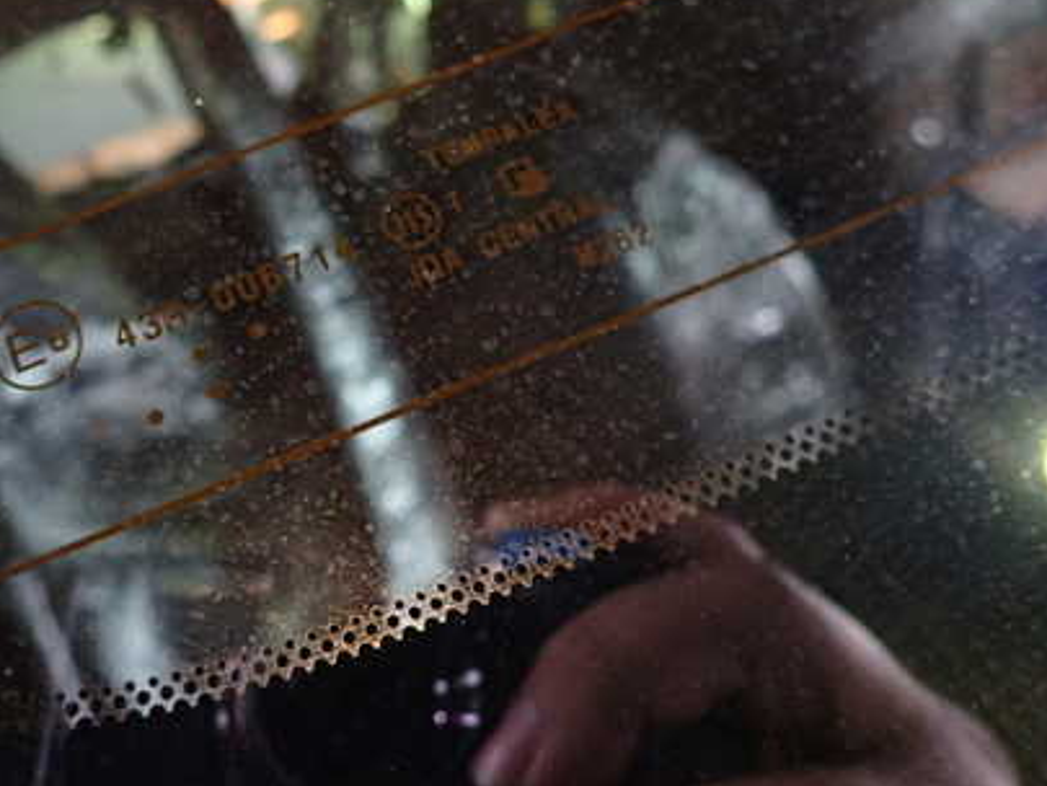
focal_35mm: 37
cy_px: 297
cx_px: 318
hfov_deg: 48.9
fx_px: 1119
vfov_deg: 38.5
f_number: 2
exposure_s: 1/25
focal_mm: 4.5
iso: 800
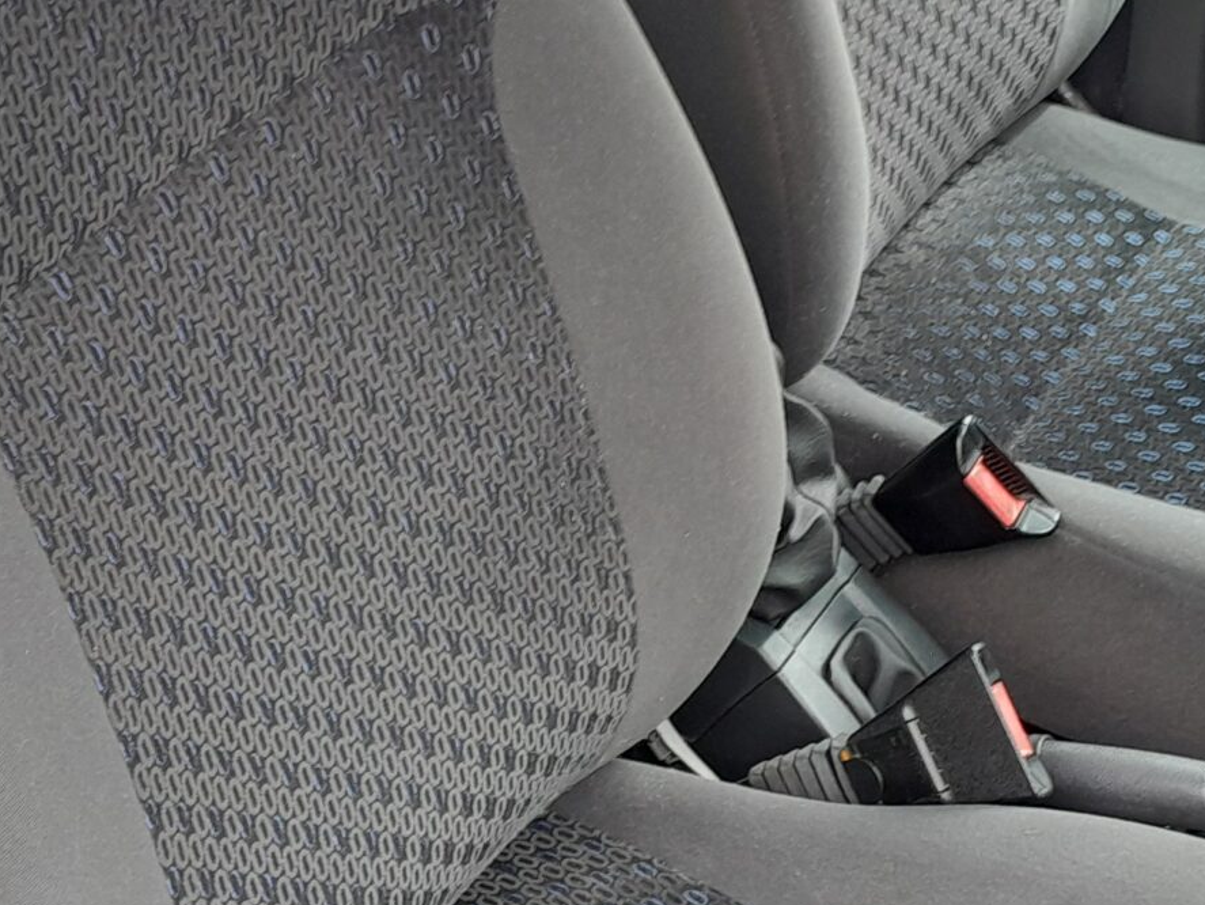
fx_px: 2612
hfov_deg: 26.0
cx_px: 558
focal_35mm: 75
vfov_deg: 19.7
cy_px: 424
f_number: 1.8
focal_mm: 3.98
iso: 64
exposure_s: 1/60
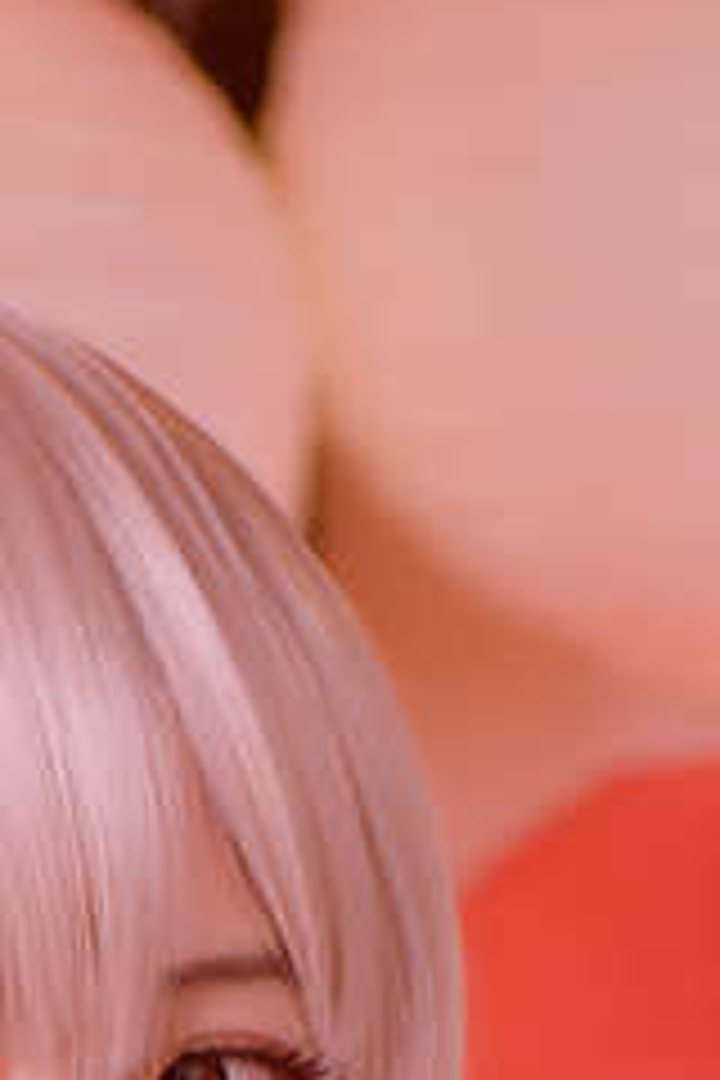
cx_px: 180
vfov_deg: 4.6
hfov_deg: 3.2
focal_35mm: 434
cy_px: 3015
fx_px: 13019
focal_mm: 58
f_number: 2.2
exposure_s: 1/100
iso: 320
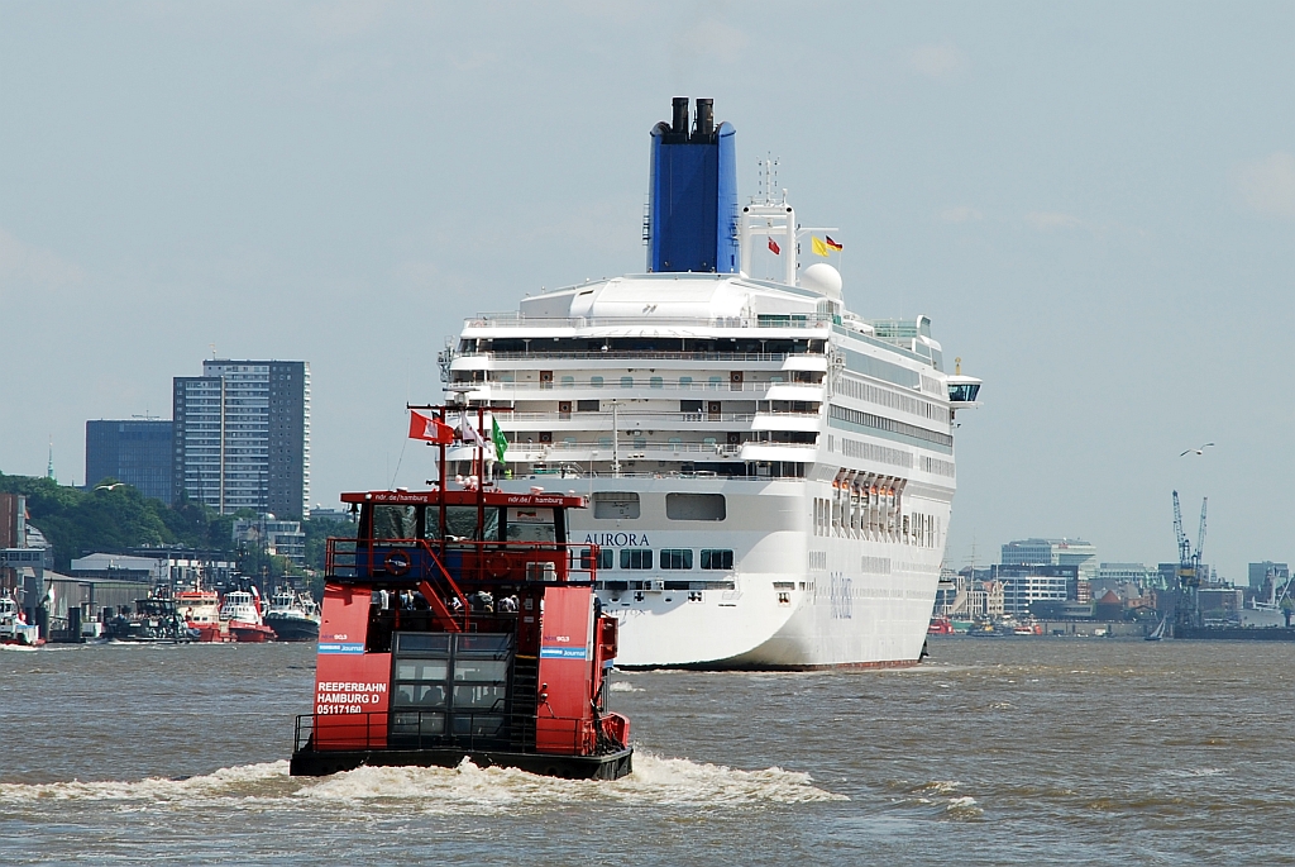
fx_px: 7291
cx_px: 648
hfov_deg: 10.1
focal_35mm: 202
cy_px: 434
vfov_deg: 6.8
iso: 125
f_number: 10
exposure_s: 1/250
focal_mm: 135
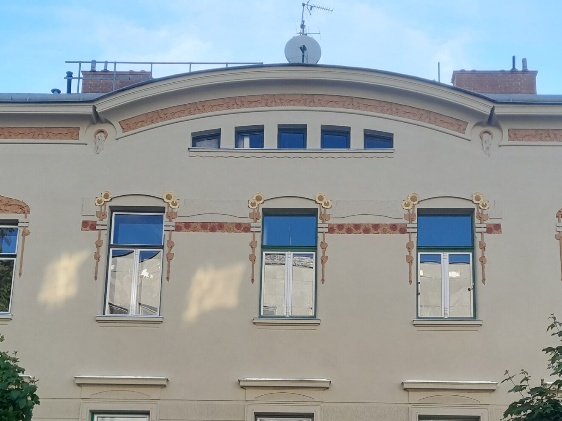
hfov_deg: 38.2
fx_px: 812
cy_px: 383
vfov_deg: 28.0
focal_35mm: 50
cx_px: 295
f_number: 1.8
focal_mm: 4
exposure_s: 1/428
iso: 40
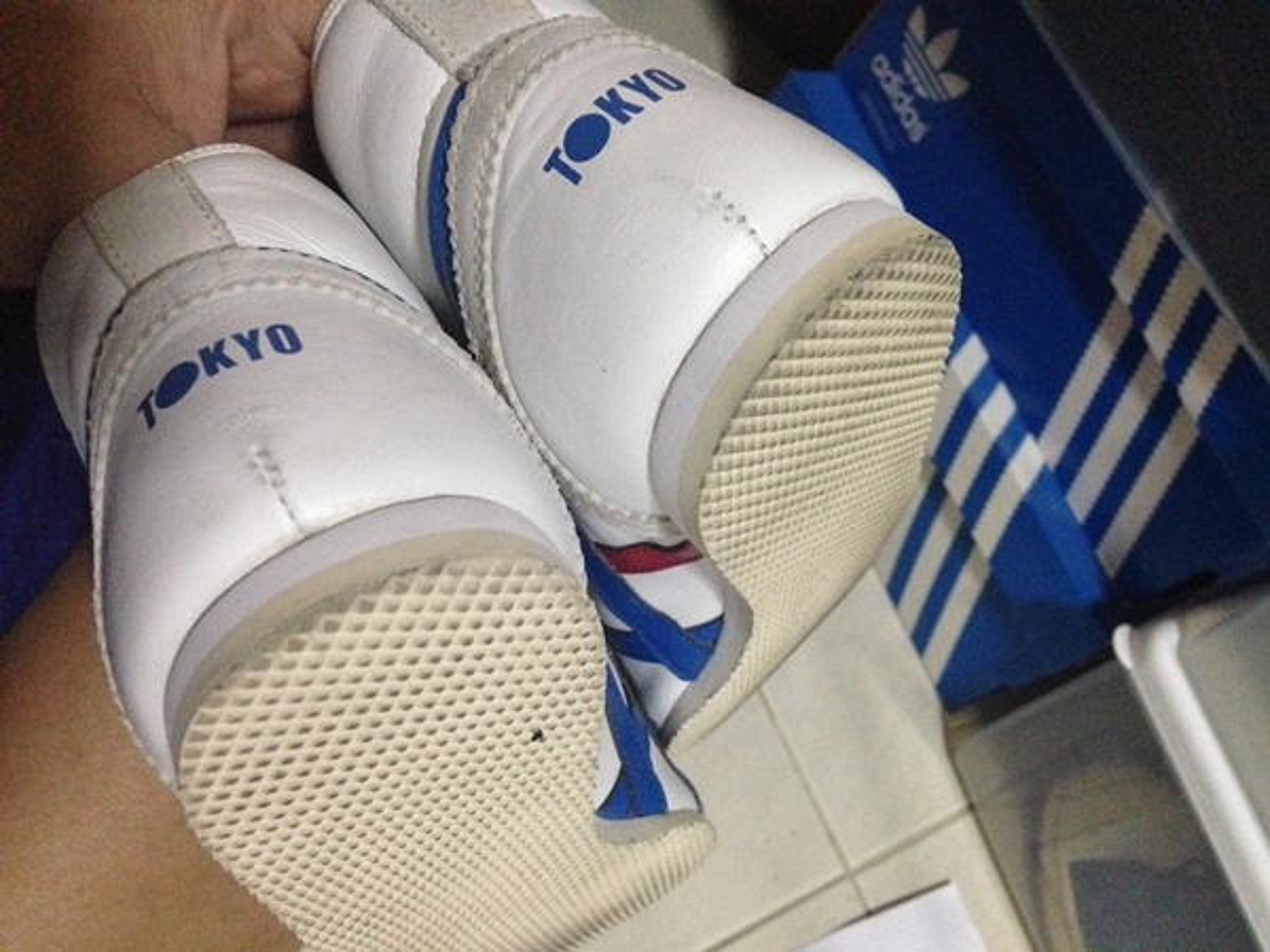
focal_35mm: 33
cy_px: 476
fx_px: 1211
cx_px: 635
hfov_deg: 55.4
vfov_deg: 42.9
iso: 640
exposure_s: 1/17
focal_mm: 4.12
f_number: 2.4
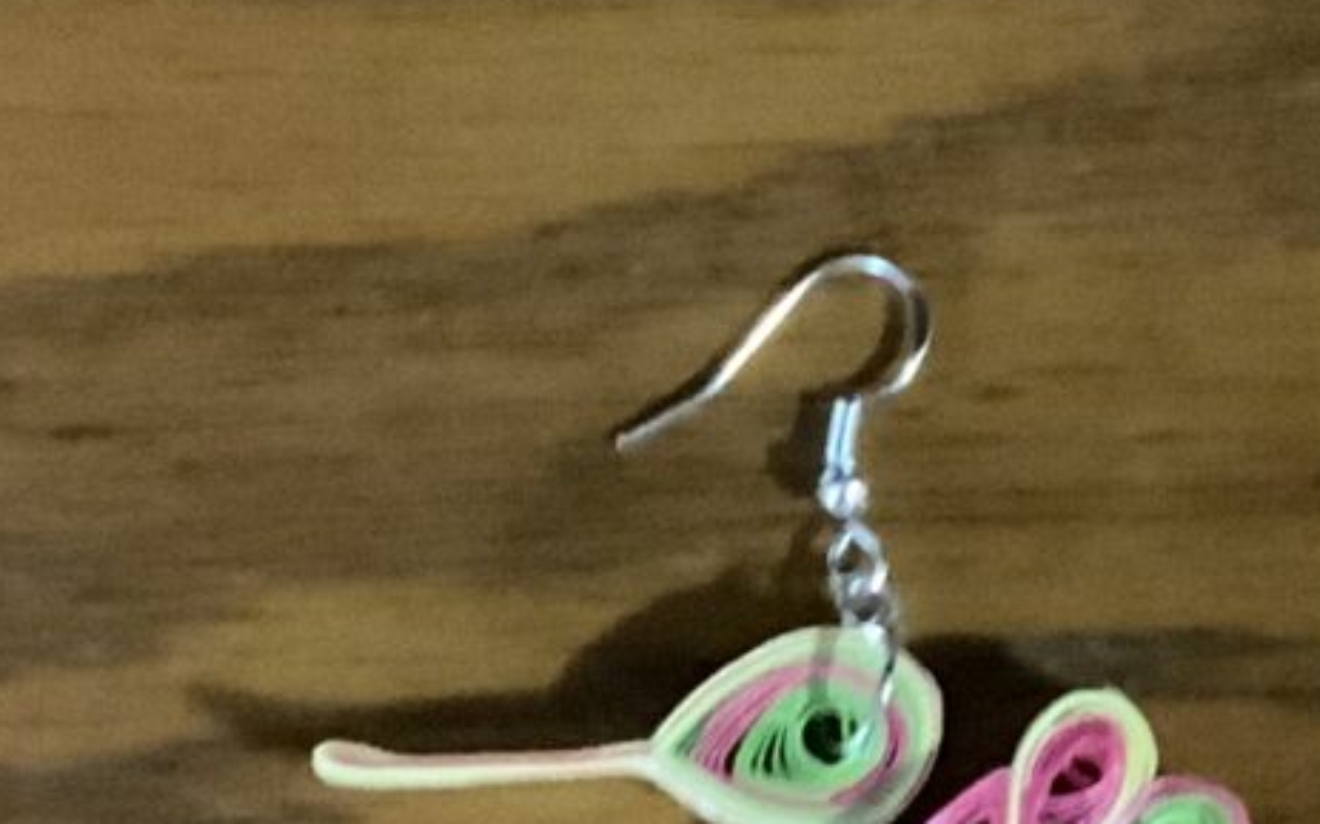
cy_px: 530
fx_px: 6113
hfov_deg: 12.3
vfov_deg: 7.7
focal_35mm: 170
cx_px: 1081
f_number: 1.8
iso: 500
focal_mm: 3
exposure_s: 1/20
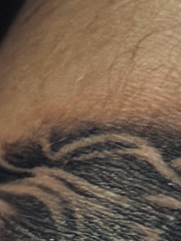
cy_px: 806
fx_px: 2263
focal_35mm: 325
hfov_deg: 4.6
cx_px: -57
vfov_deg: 5.6
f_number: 1.78
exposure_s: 1/15
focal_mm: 6.86
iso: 1000
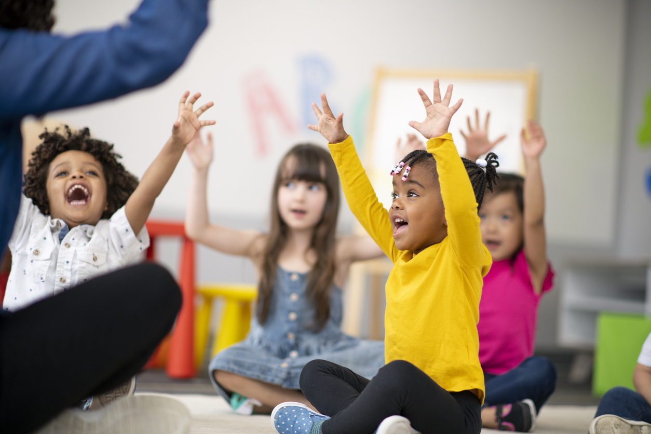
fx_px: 1537
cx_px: 326
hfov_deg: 23.9
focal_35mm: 85
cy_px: 217
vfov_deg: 16.1
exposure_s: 1/250
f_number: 1.8
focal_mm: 85
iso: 250
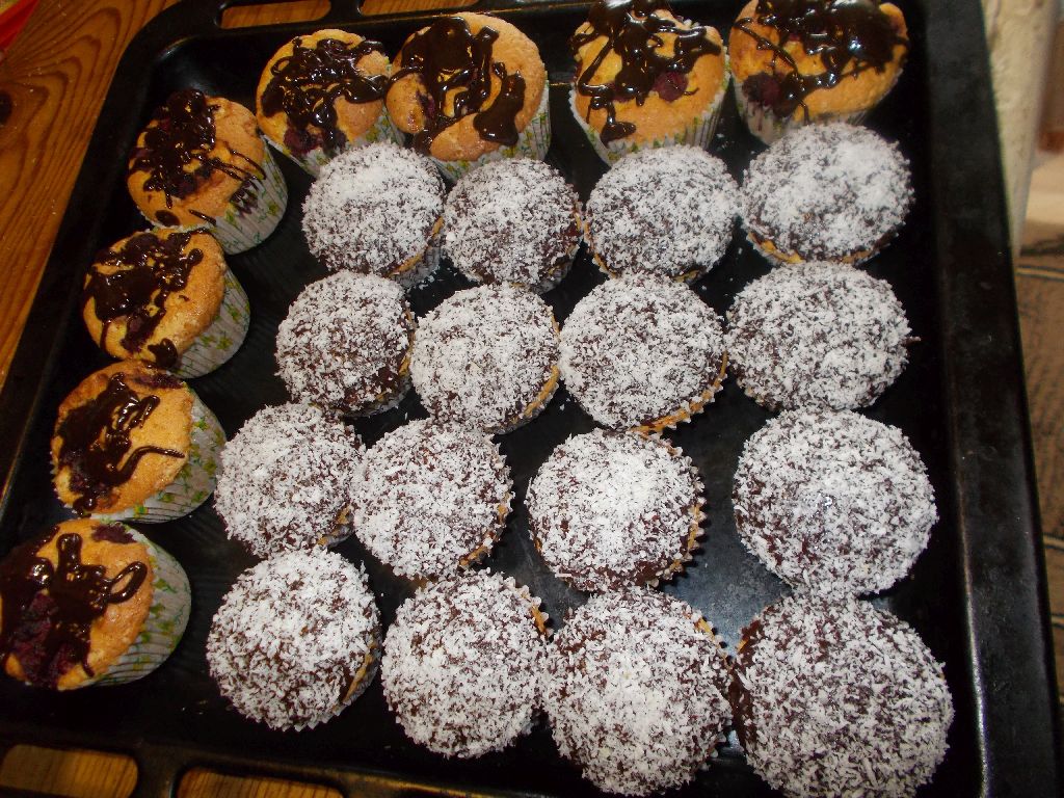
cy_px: 399
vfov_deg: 53.1
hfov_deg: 67.3
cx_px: 532
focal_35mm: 26
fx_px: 799
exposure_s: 1/25
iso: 200
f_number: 3.2
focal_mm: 4.6
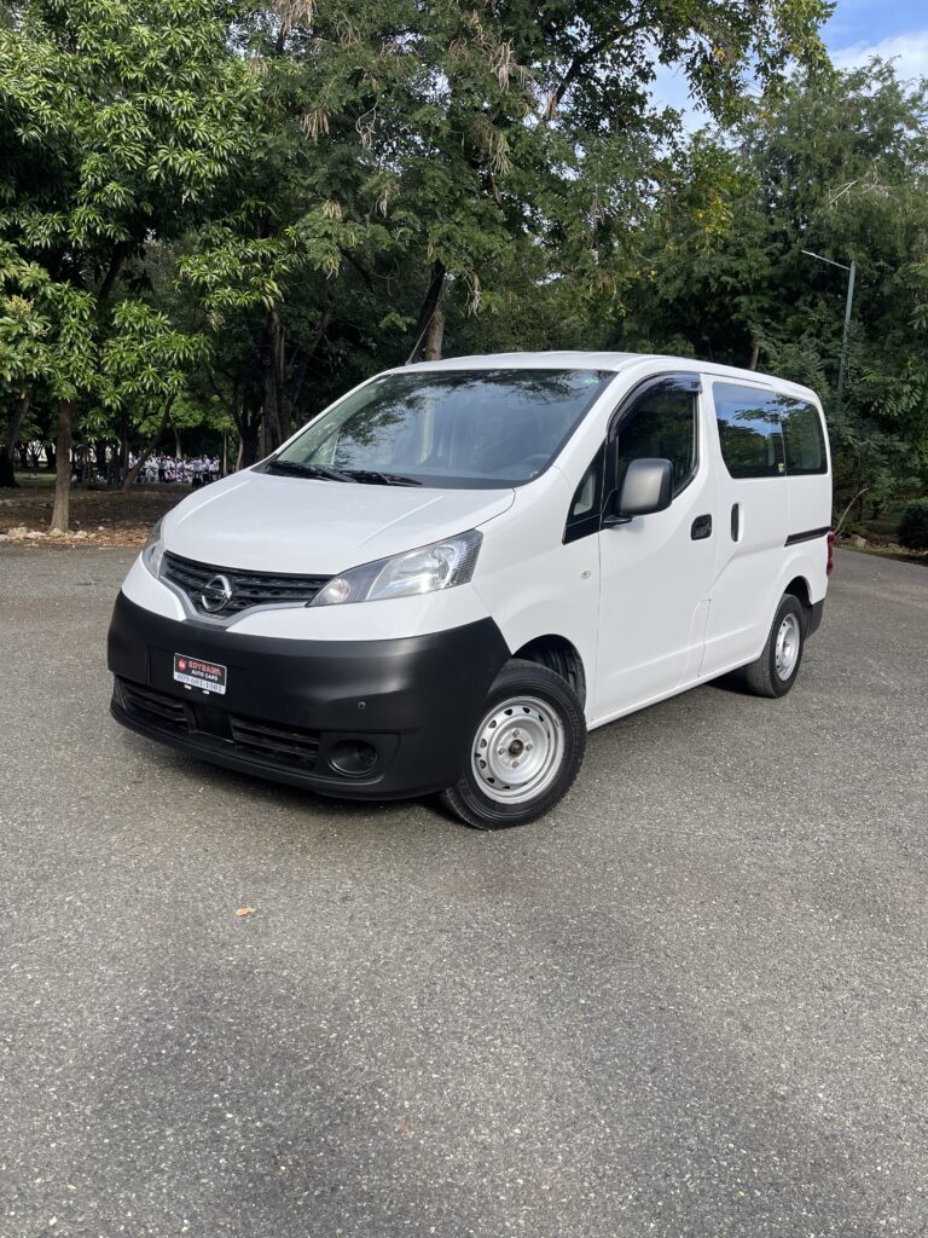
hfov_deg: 54.9
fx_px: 894
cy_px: 619
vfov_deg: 69.4
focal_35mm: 25
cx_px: 464
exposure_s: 1/1767
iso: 32
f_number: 1.6
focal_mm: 5.1
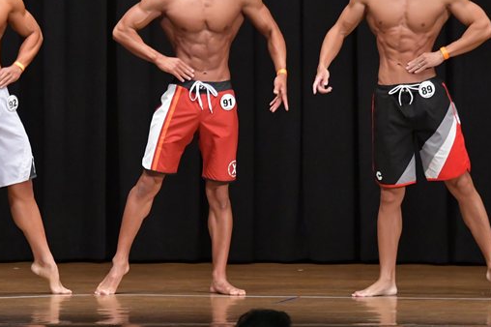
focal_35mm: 308
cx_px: 166
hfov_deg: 6.7
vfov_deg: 4.5
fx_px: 4198
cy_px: 130
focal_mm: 135
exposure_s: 1/400
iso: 6400
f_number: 5.6
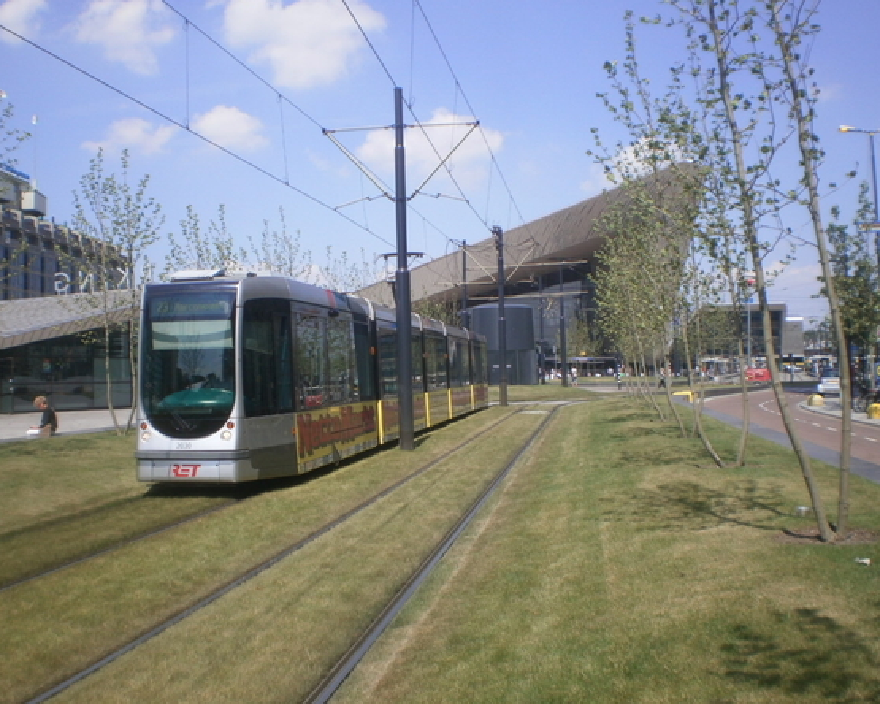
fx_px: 990
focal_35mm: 38
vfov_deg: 39.2
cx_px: 411
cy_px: 352
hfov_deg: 47.9
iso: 100
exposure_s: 1/1000
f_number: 4.6
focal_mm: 6.3
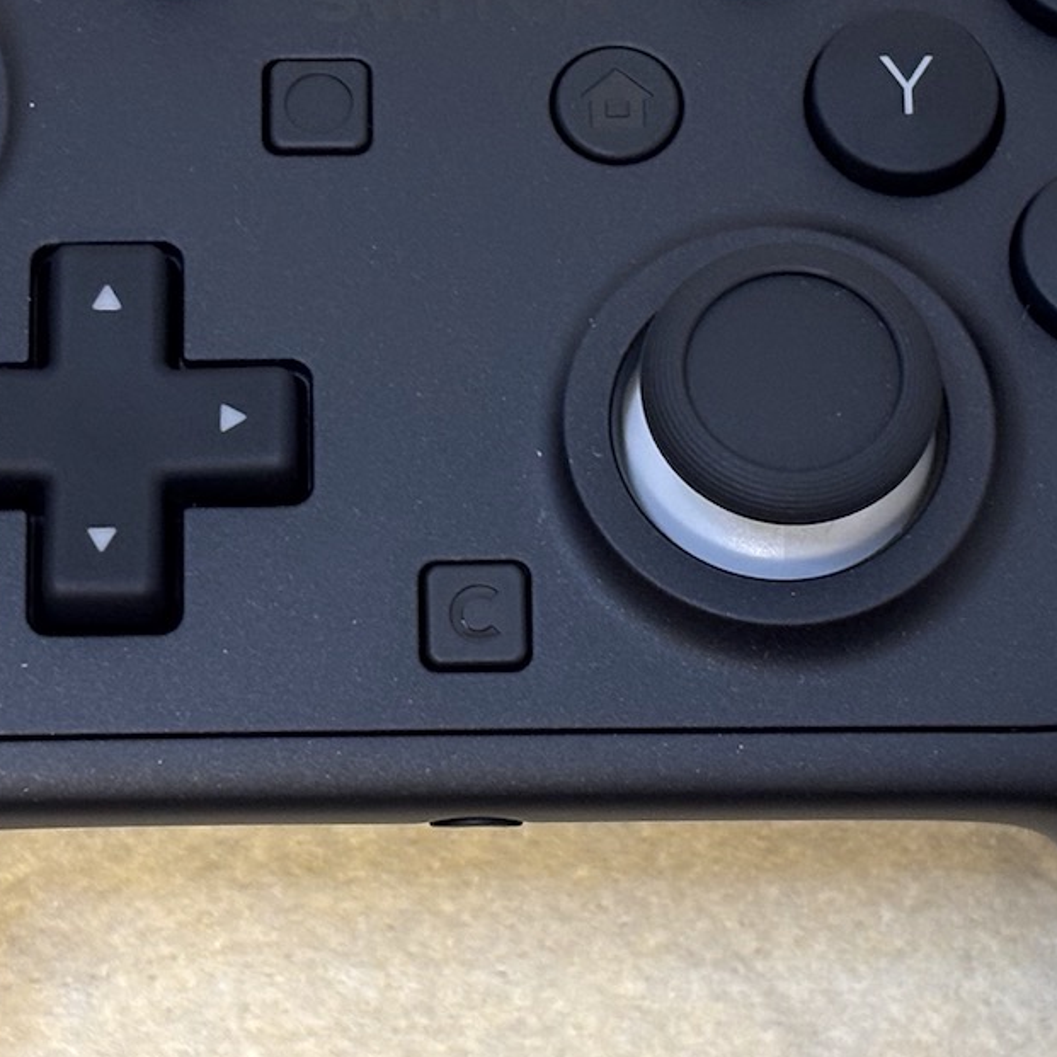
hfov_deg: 12.3
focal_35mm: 142
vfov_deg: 12.3
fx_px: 4906
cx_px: 519
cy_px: 550
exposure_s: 1/33
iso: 100
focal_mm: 5.96
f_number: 1.6
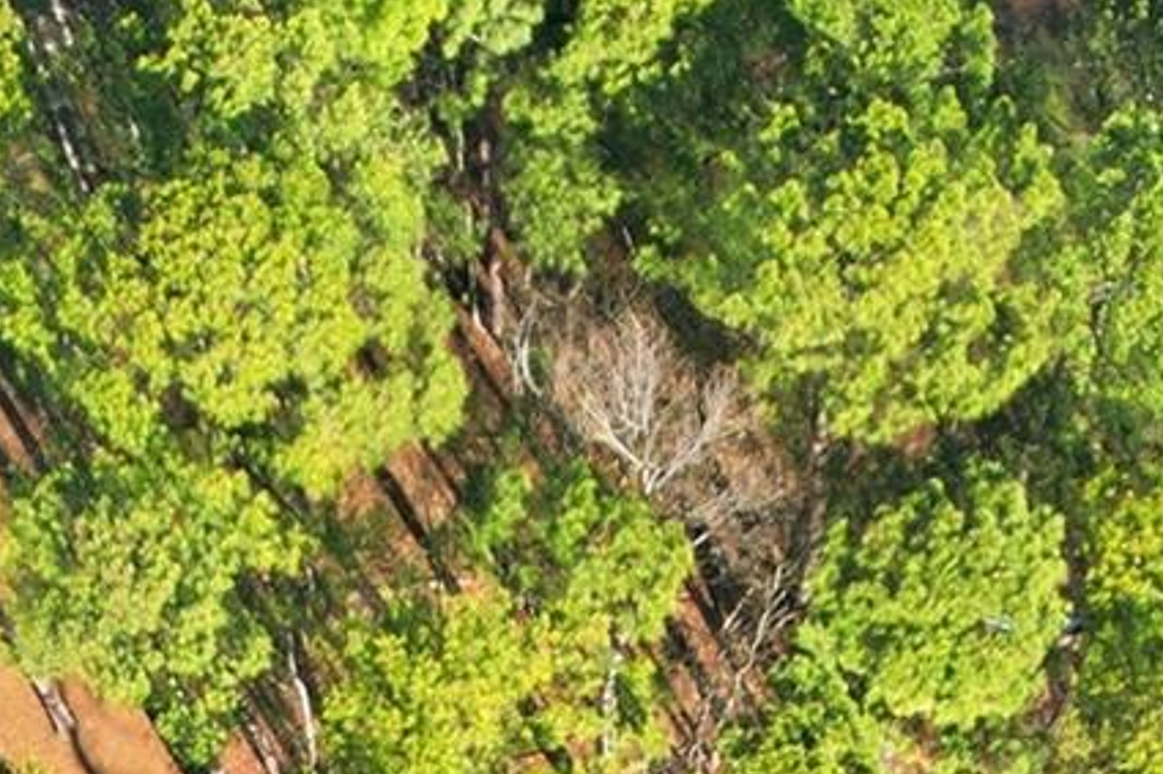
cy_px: 1776
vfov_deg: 11.1
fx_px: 3423
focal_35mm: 106
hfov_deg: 19.3
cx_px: 476
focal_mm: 8.4
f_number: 2.8
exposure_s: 1/725
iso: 100
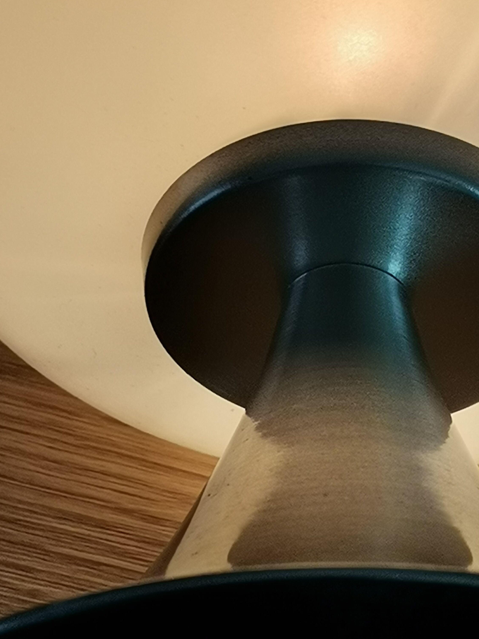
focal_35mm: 135
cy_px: 387
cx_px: 309
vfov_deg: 14.6
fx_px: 2491
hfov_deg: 11.0
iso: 64
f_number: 1.8
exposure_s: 1/100
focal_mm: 4.75
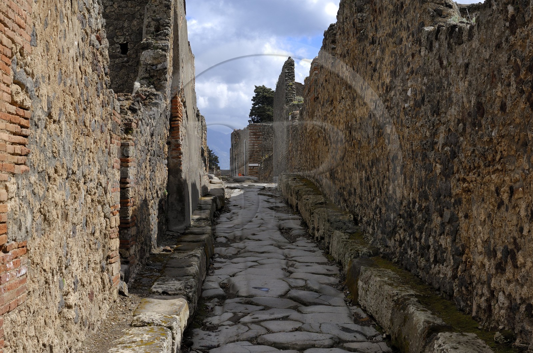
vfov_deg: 20.1
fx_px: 998
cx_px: 266
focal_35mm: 68
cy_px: 176
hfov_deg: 29.9
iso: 100
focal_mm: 45
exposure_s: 1/100
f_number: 12
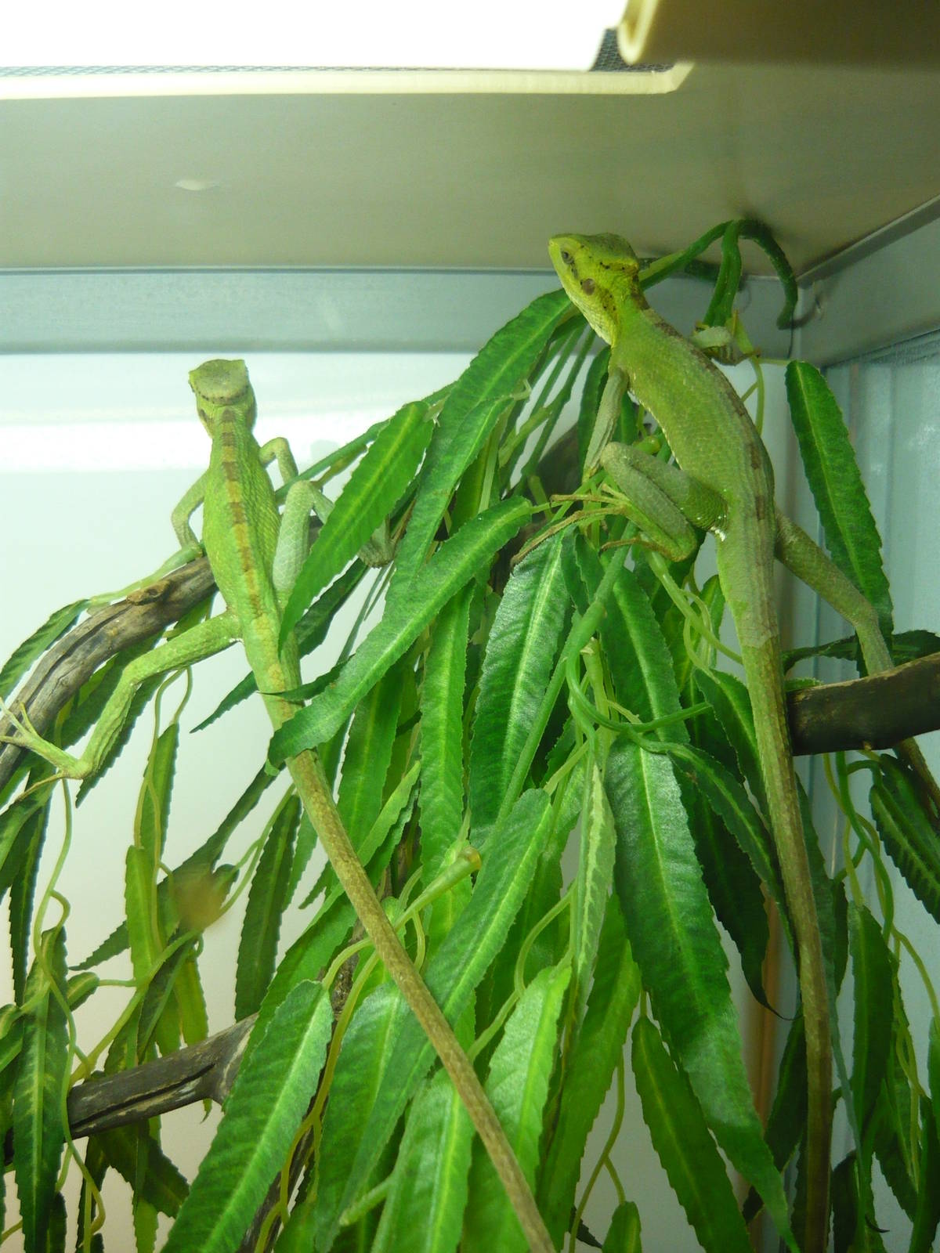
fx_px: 1195
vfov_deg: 55.4
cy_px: 626
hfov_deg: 42.9
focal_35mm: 33
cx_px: 470
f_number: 2.8
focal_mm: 5.5
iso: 250
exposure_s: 1/30
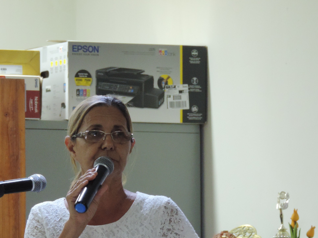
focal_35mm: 379
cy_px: 194
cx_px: 71
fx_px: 3481
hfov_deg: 5.2
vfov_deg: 3.9
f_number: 4.6
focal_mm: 40.1
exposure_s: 1/13
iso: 800
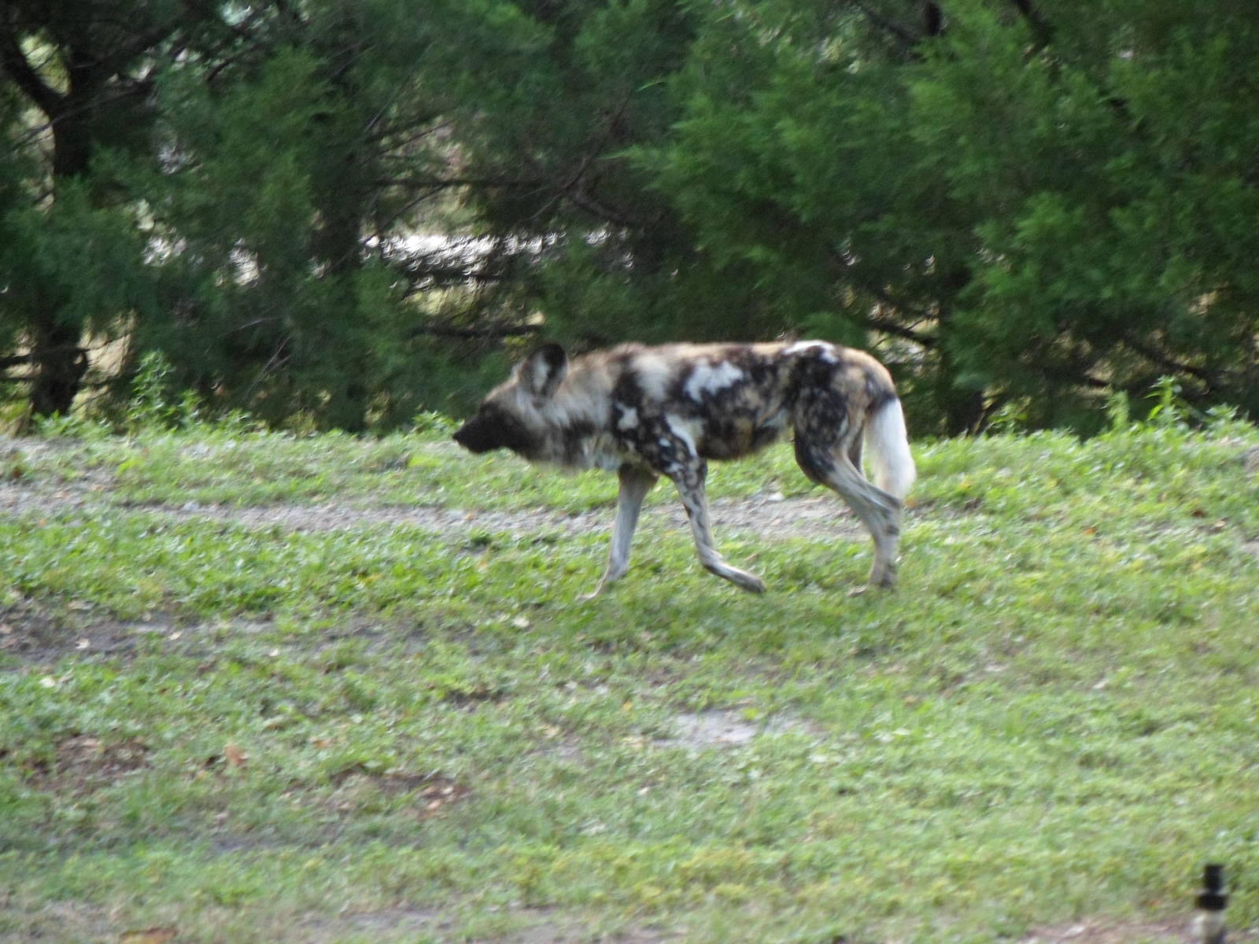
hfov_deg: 7.3
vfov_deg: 5.5
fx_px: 9820
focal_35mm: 270
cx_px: 630
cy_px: 472
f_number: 5.9
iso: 320
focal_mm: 46.8
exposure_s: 1/60
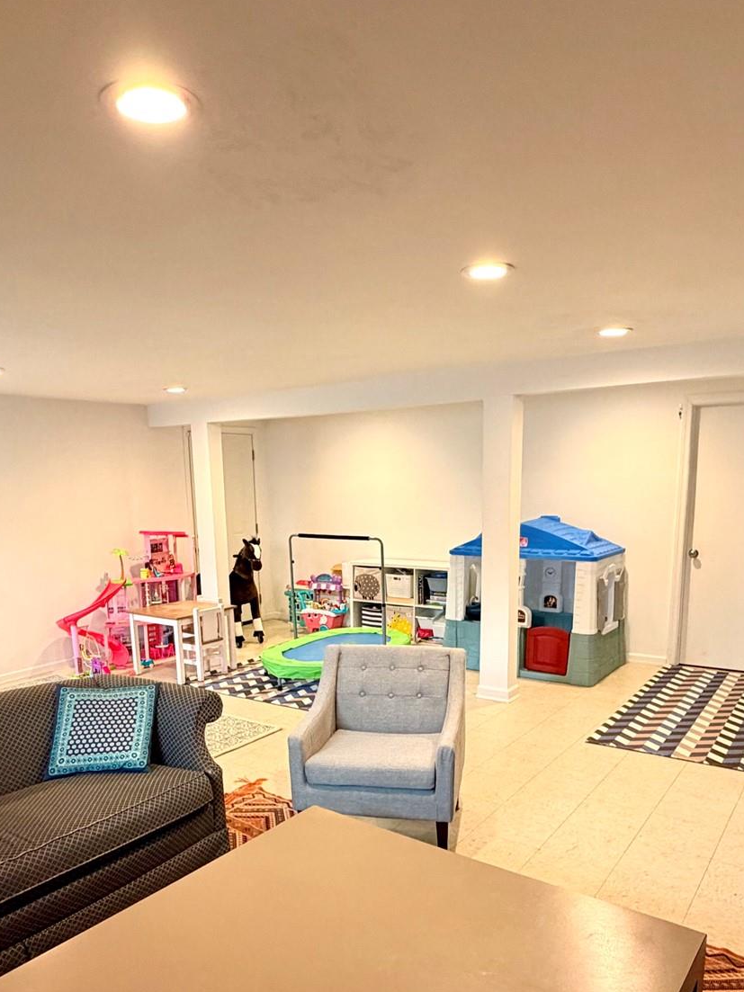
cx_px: 349
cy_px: 627
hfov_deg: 53.0
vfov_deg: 66.2
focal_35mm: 26
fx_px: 745
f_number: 2.2
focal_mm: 2.22
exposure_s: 1/60
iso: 250
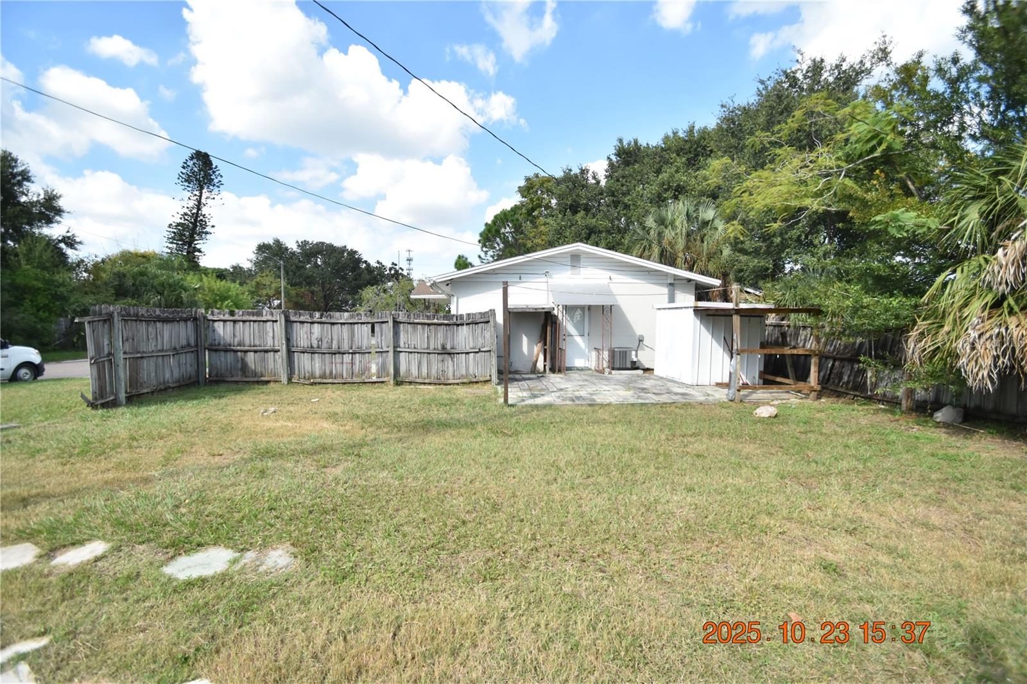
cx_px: 514
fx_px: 428
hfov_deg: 100.4
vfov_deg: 77.3
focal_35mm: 15
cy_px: 342
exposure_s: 1/4000
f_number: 3.5
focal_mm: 10
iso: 800
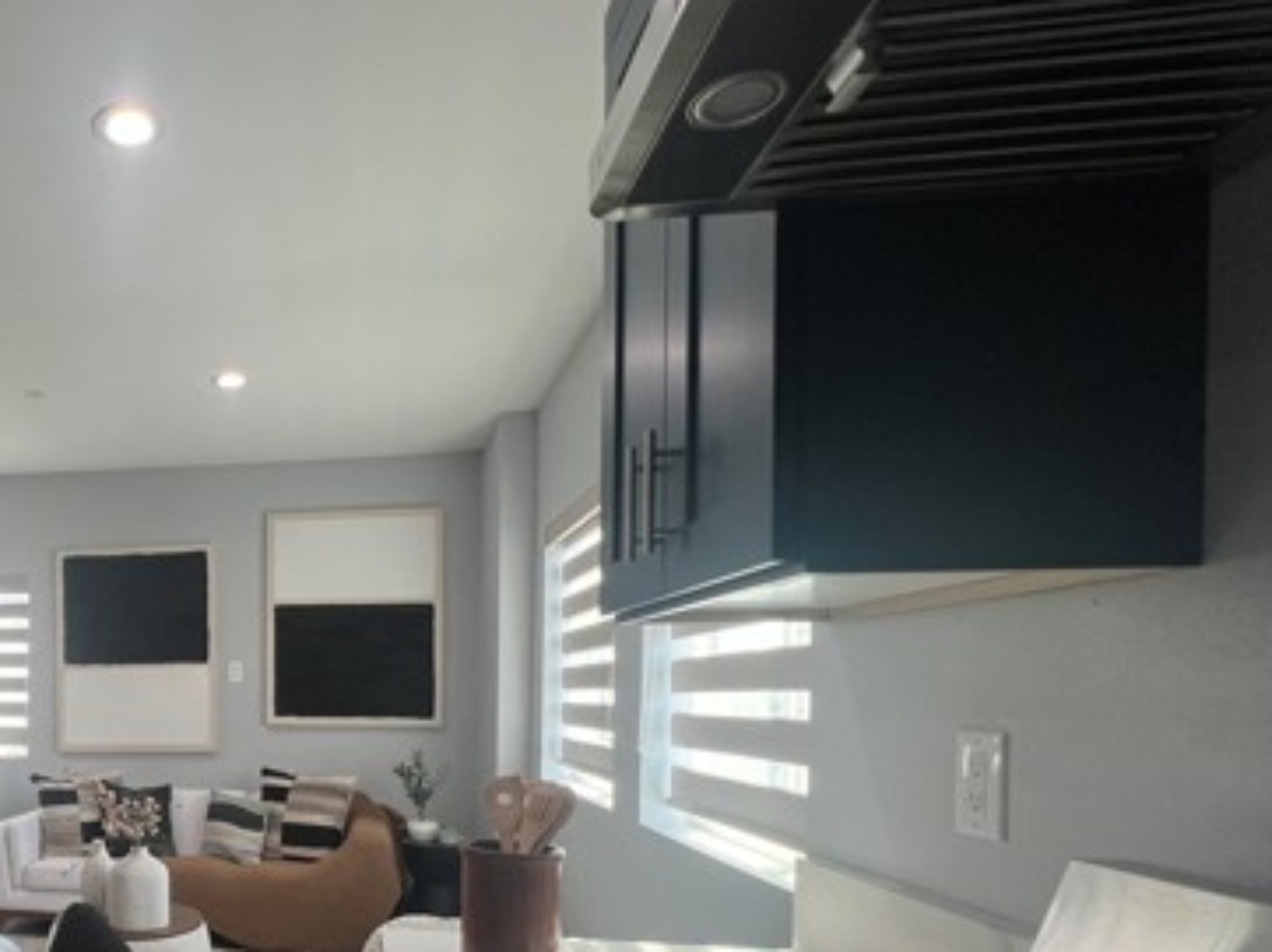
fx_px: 845
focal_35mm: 23
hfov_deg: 63.7
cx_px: 165
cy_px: 710
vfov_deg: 56.1
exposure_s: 1/120
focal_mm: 1.57
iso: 80
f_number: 1.8
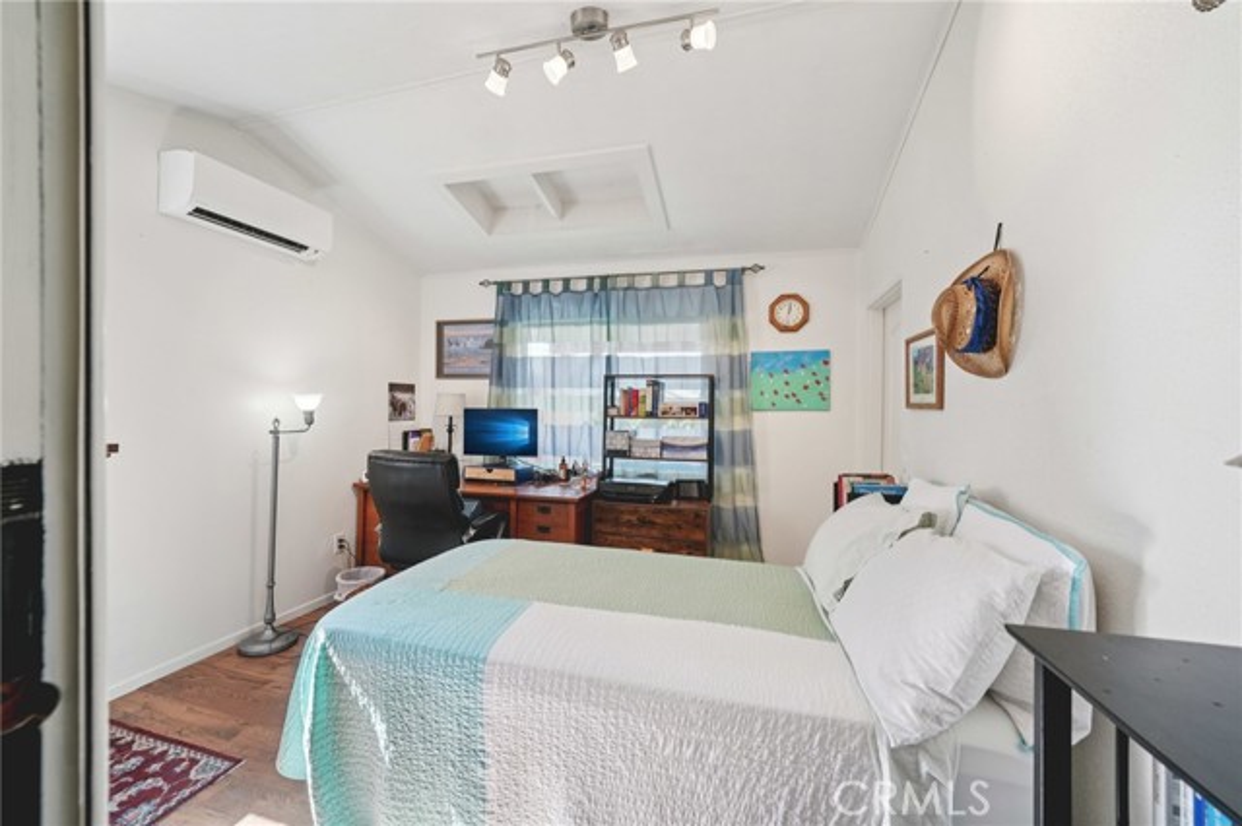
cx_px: 621
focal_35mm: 13
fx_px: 448
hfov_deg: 108.4
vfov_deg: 85.4
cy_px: 413
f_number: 8
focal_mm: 13
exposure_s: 1/30
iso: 320
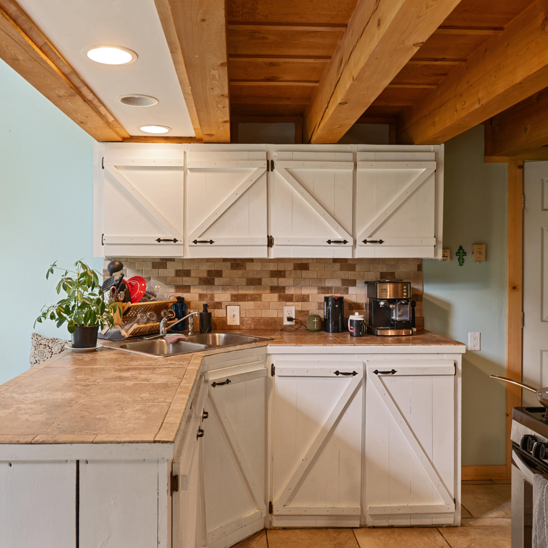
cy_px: 271
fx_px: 555
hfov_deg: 52.4
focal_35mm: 31
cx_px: 246
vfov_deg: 52.5
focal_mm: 24
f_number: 8
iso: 100
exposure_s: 1/4
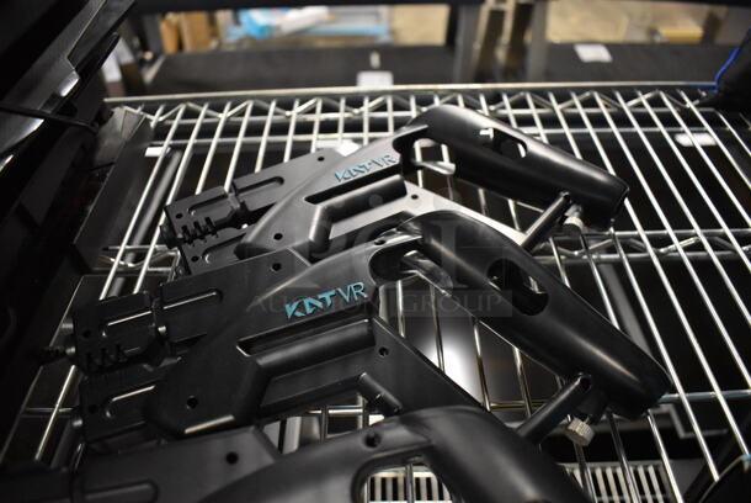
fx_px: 564
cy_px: 252
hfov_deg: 67.3
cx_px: 376
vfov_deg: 48.0
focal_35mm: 27
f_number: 3.5
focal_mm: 18
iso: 5600
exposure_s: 1/125
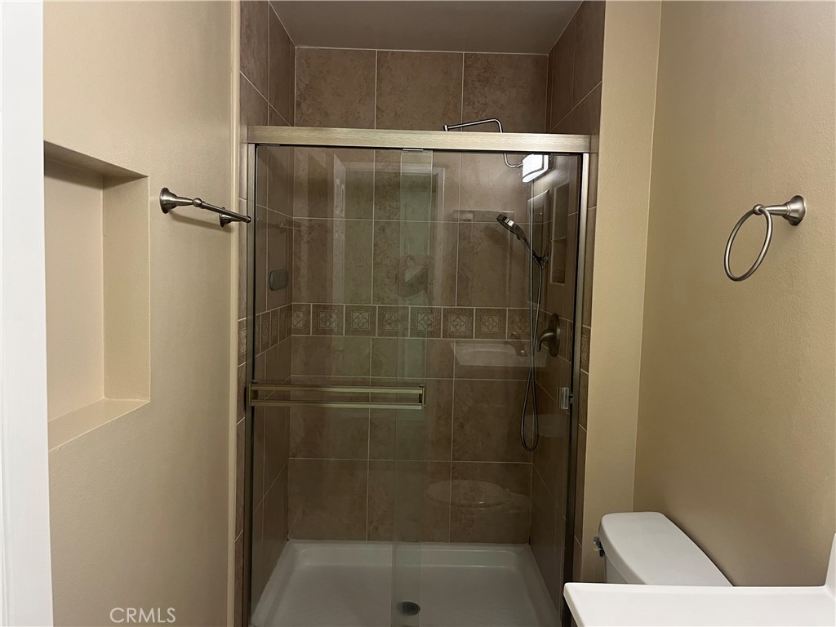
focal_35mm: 26
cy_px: 314
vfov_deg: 53.1
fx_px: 628
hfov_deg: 67.3
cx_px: 418
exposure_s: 1/60
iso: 125
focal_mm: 5.1
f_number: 1.6
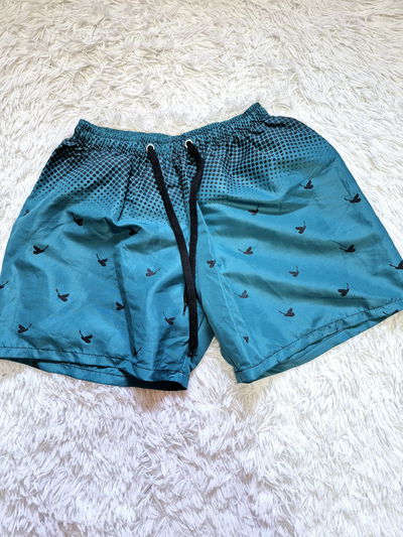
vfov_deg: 73.9
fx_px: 357
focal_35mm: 23
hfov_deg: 58.9
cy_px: 268
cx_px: 202
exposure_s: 1/53.2
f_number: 1.8
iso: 320
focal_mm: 5.4
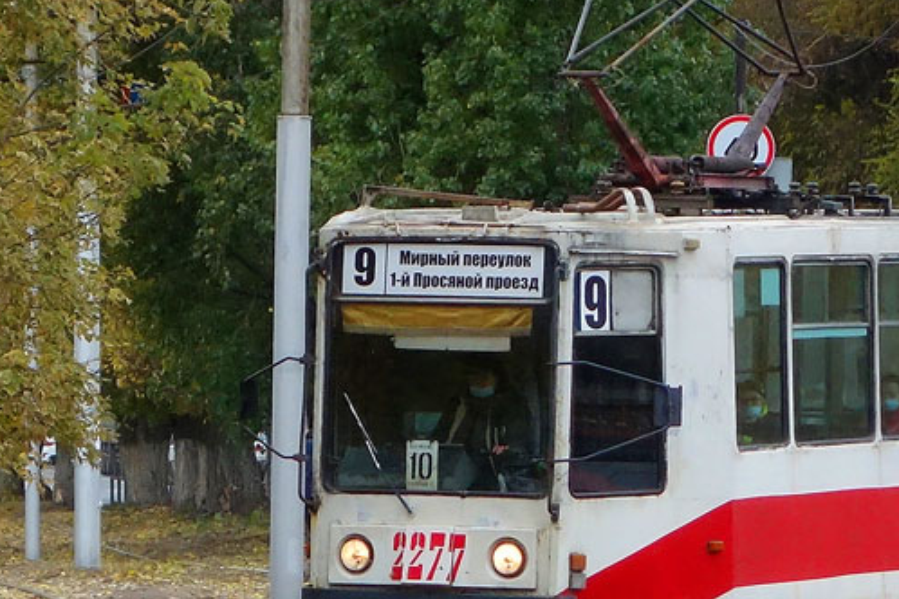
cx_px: 769
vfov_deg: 5.8
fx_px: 5893
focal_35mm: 236
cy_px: 267
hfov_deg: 8.7
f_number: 4.9
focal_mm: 36.28
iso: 640
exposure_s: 1/500
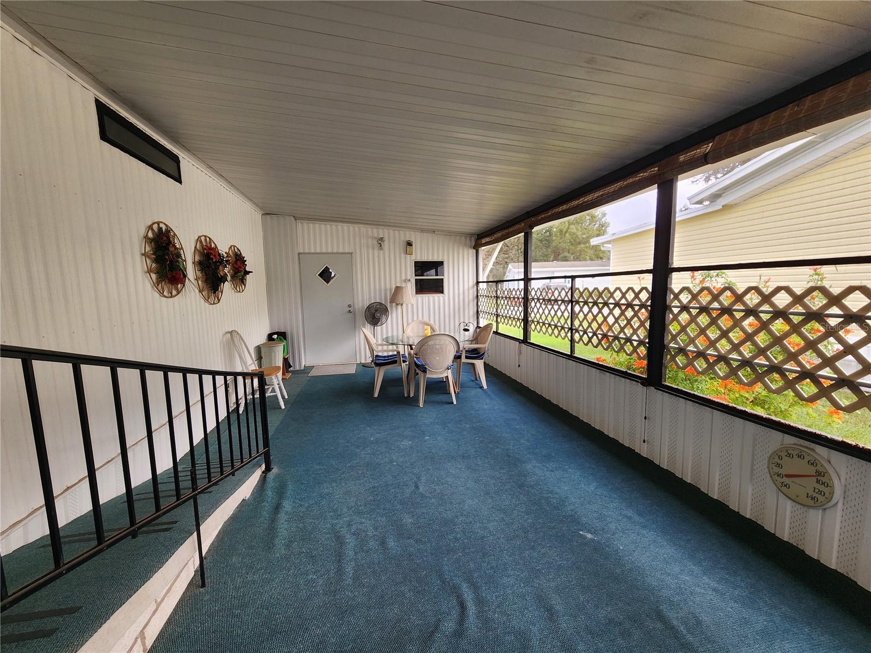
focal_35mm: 13
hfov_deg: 106.2
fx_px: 327
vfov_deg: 89.9
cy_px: 326
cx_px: 436
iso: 50
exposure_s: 1/120
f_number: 2.2
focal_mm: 2.2
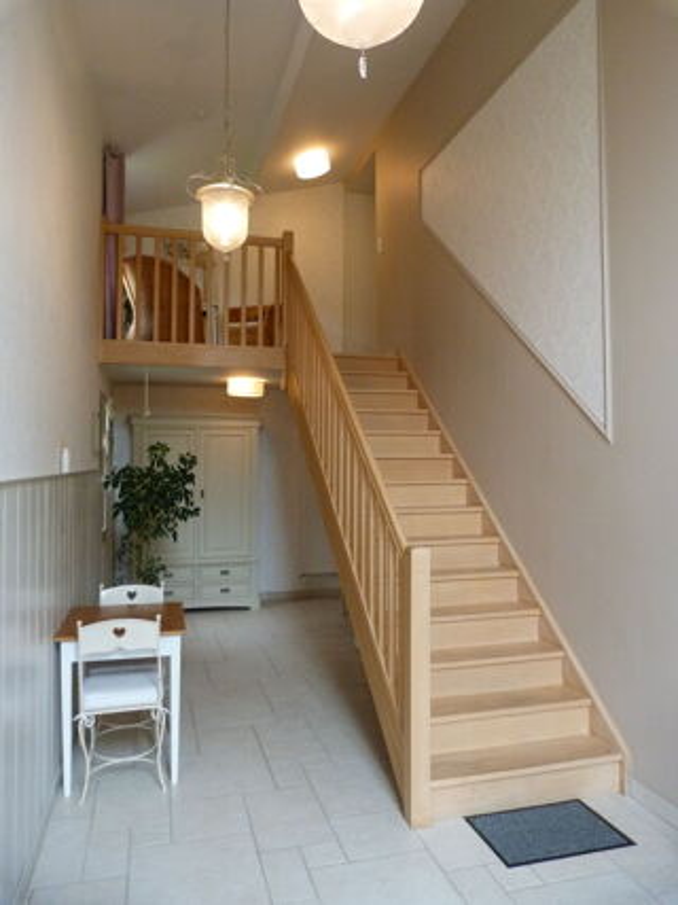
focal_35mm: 25
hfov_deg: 54.9
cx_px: 339
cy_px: 452
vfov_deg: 69.4
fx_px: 653
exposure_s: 1/50
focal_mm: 4.5
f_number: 2.8
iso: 400
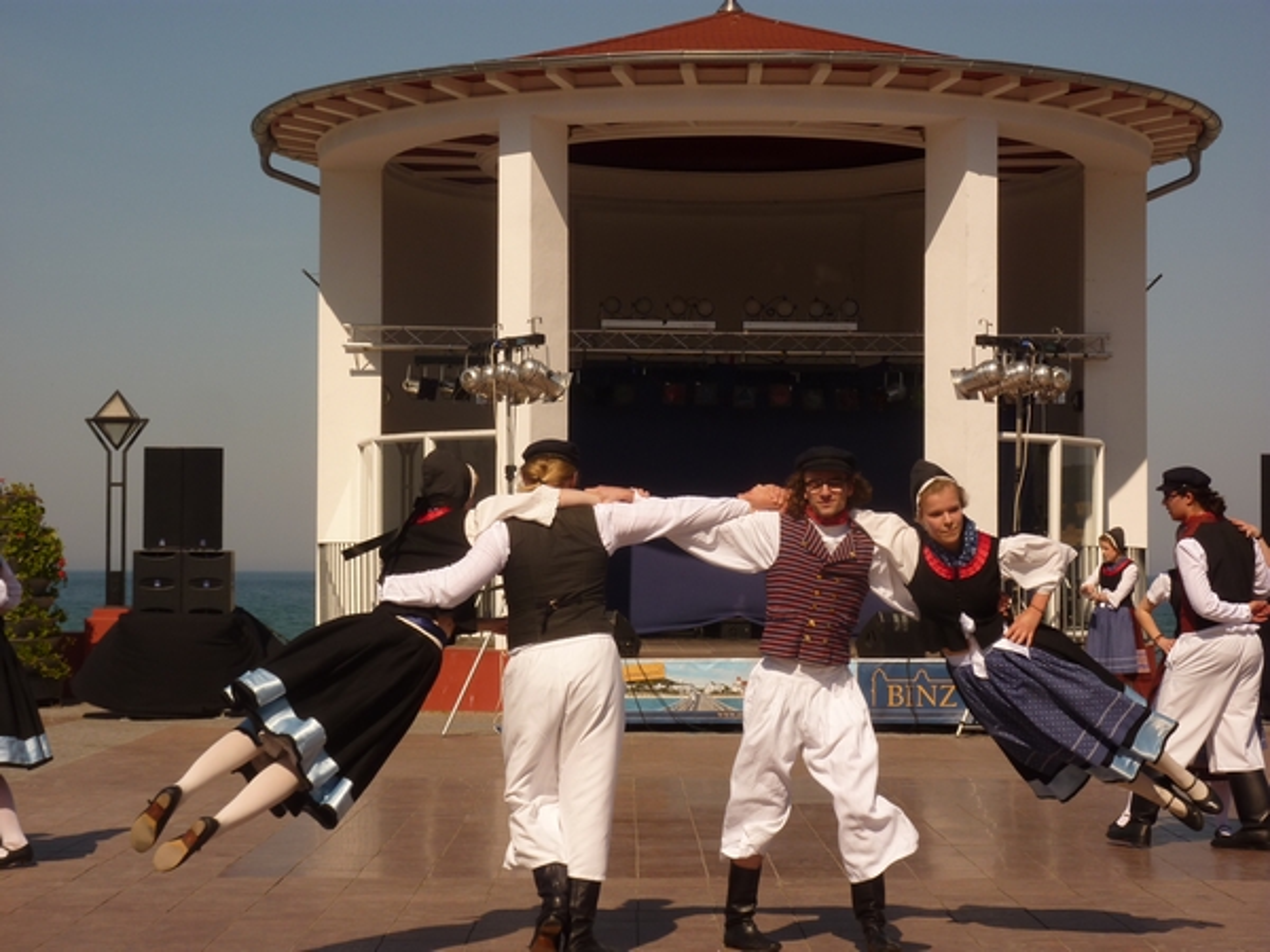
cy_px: 476
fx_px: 2862
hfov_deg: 25.0
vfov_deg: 18.9
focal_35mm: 78
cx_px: 635
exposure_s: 1/640
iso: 80
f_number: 5.6
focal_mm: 12.8
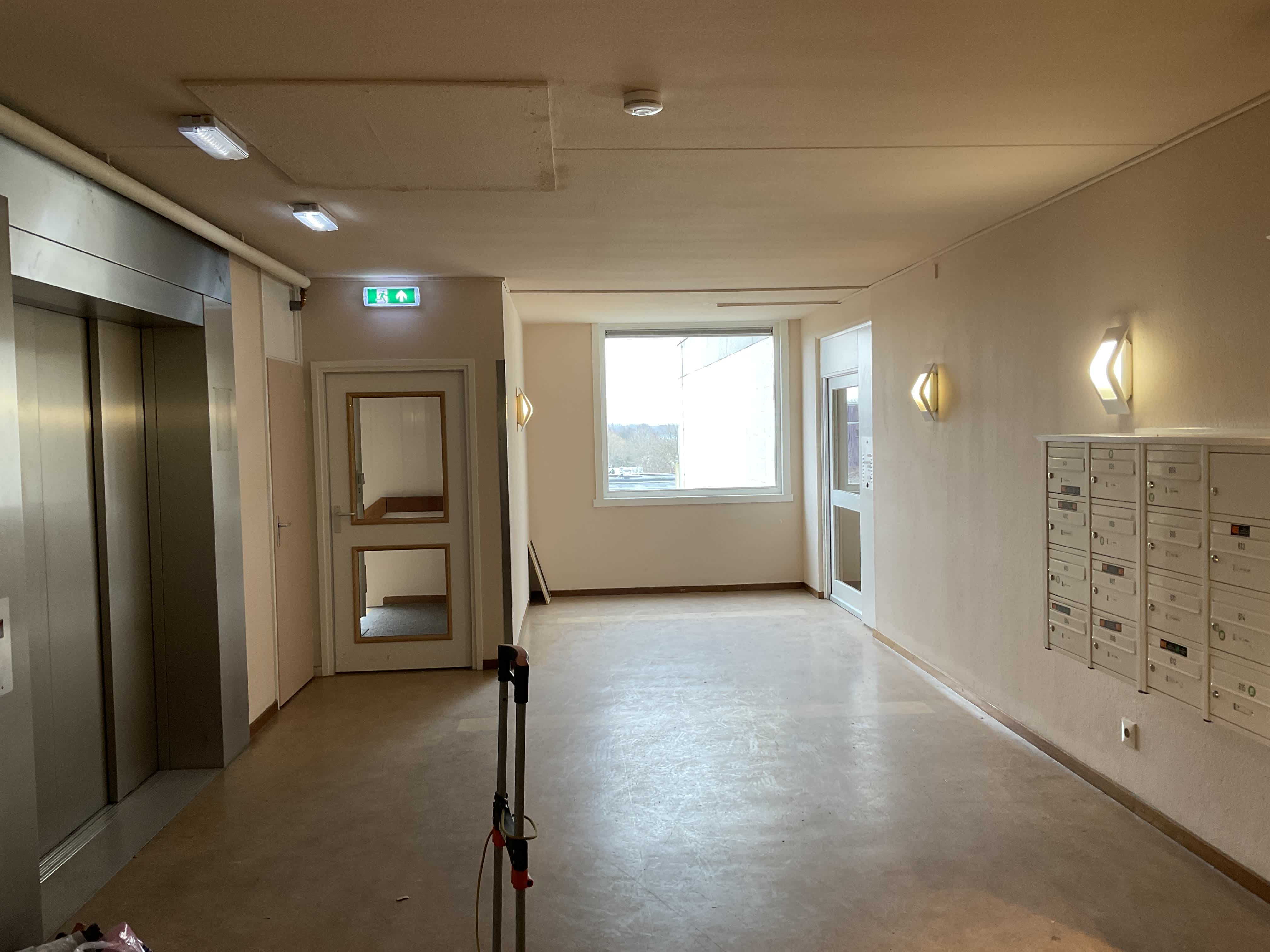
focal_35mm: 29
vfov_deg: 48.2
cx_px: 635
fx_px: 1064
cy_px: 476
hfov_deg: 61.7
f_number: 1.8
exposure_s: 1/50
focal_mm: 3
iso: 50
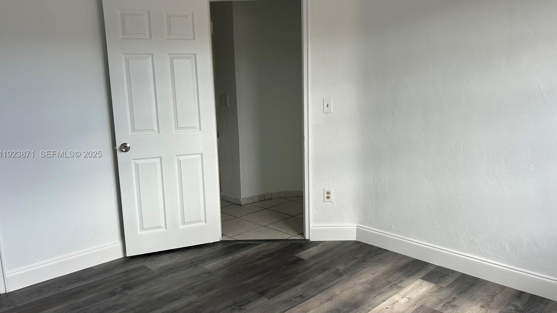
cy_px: 155
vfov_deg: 40.2
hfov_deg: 66.1
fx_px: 428
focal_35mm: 29
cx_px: 275
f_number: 1.5
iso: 50
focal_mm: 5.7
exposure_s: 1/365
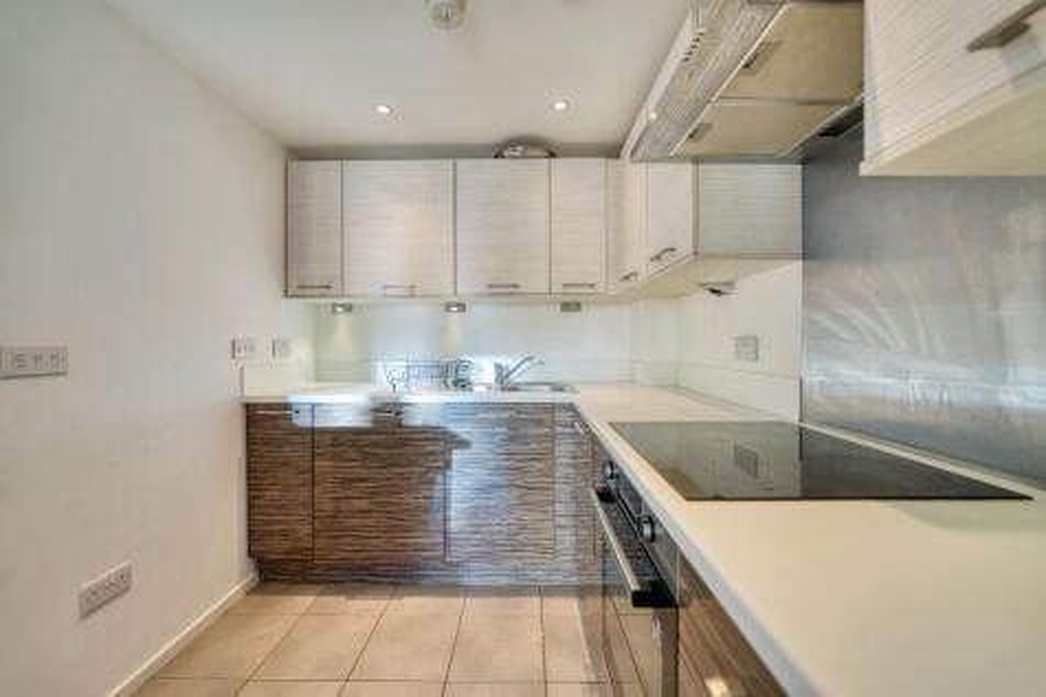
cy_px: 348
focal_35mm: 14
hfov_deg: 104.3
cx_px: 523
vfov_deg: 81.2
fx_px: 407
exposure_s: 1/30
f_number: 2.8
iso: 100
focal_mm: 14
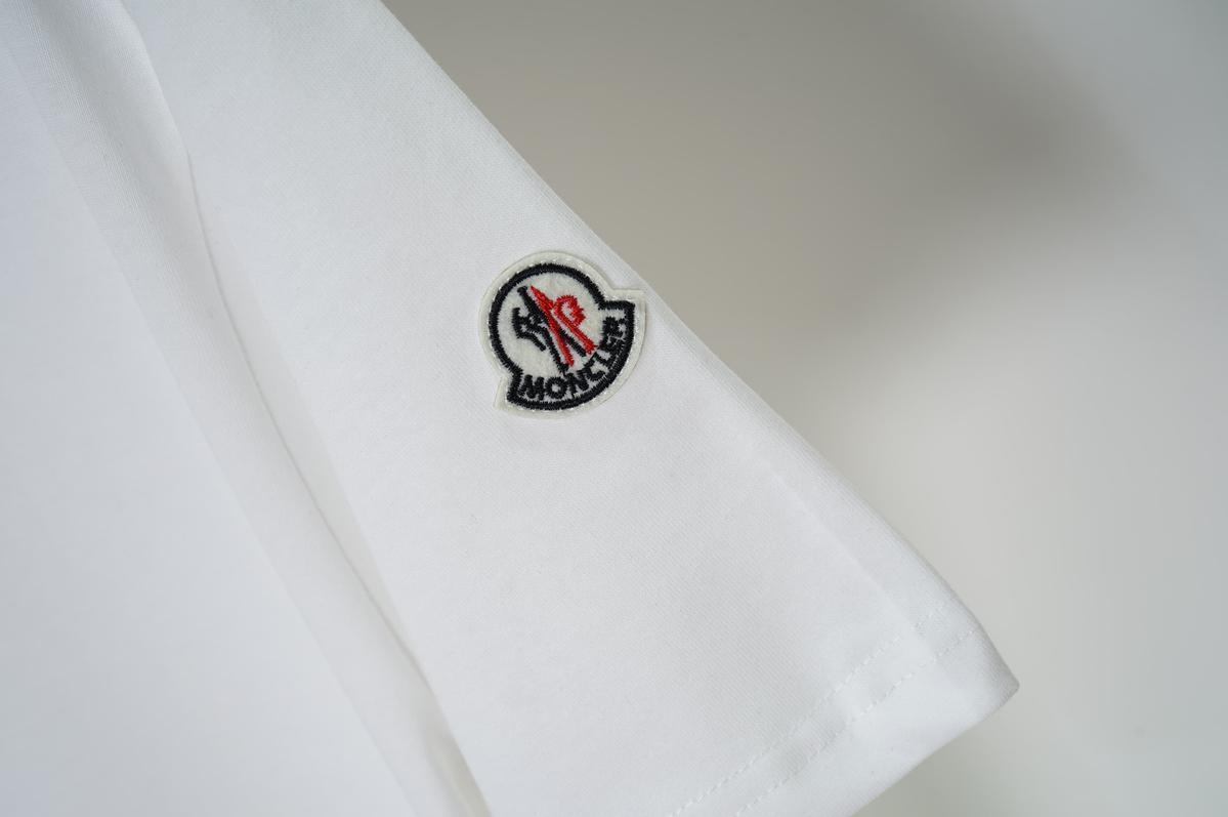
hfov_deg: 39.6
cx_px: 614
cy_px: 408
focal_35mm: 50
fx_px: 1704
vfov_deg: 26.9
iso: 160
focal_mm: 50
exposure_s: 1/80
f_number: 8
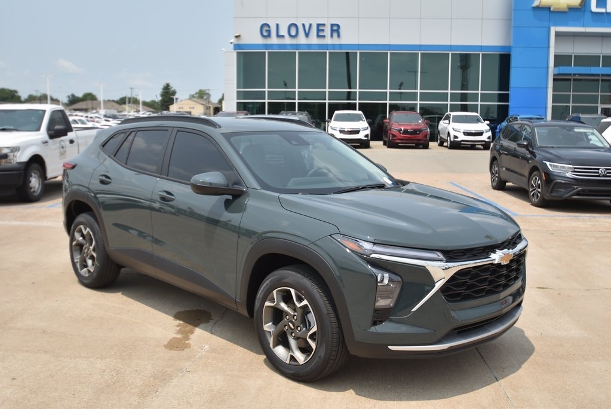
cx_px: 306
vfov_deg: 36.9
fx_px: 612
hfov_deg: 53.1
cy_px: 204
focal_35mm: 36
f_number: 4.5
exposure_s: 1/800
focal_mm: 24
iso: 100
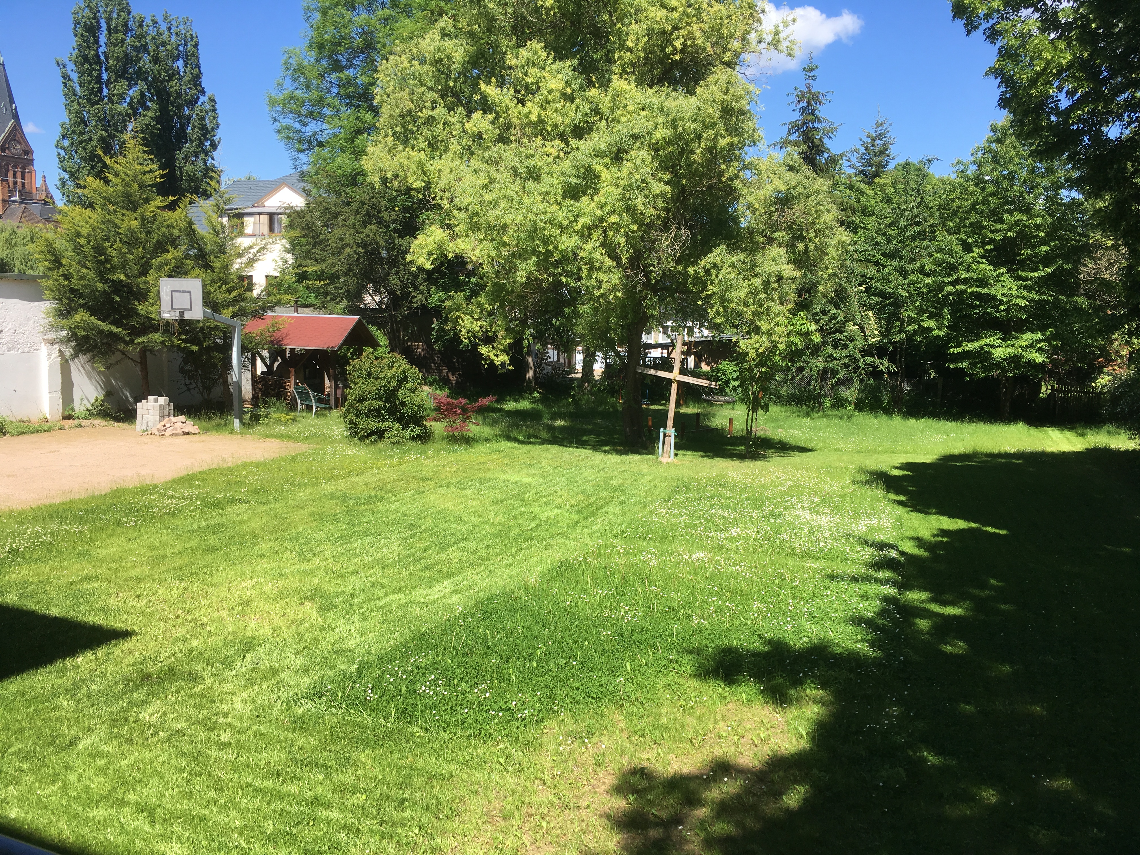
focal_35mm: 29
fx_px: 955
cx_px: 570
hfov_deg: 61.7
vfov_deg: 48.2
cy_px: 428
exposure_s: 1/950
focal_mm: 4.15
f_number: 2.2
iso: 25
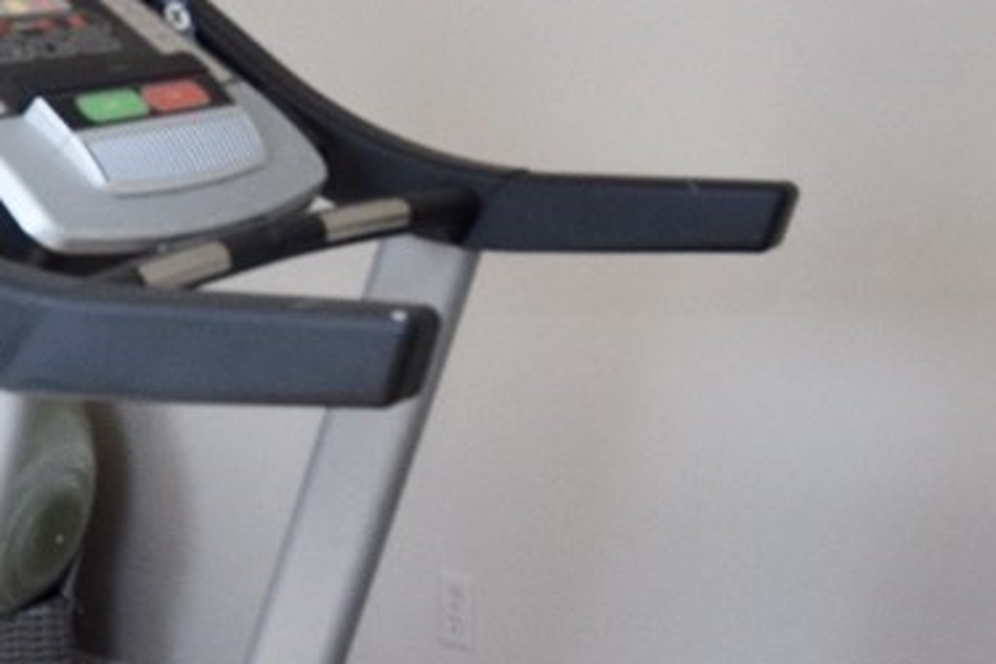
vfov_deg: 16.6
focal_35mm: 82
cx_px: 64
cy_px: 155
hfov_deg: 24.0
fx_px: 2268
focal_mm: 10
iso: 400
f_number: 5.6
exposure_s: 1/125
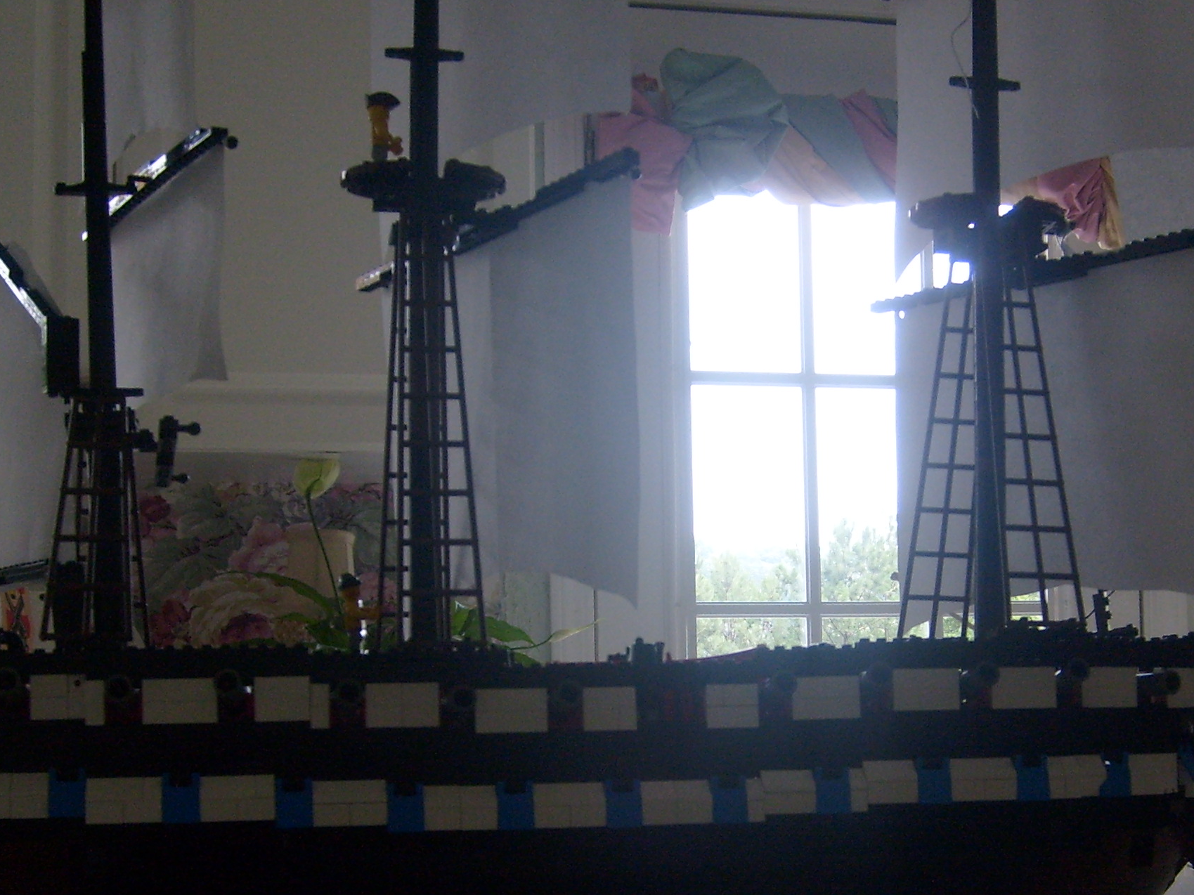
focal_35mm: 58
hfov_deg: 33.2
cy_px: 695
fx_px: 2000
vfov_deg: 24.9
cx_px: 682
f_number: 2.8
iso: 80
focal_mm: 5.8
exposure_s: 1/125
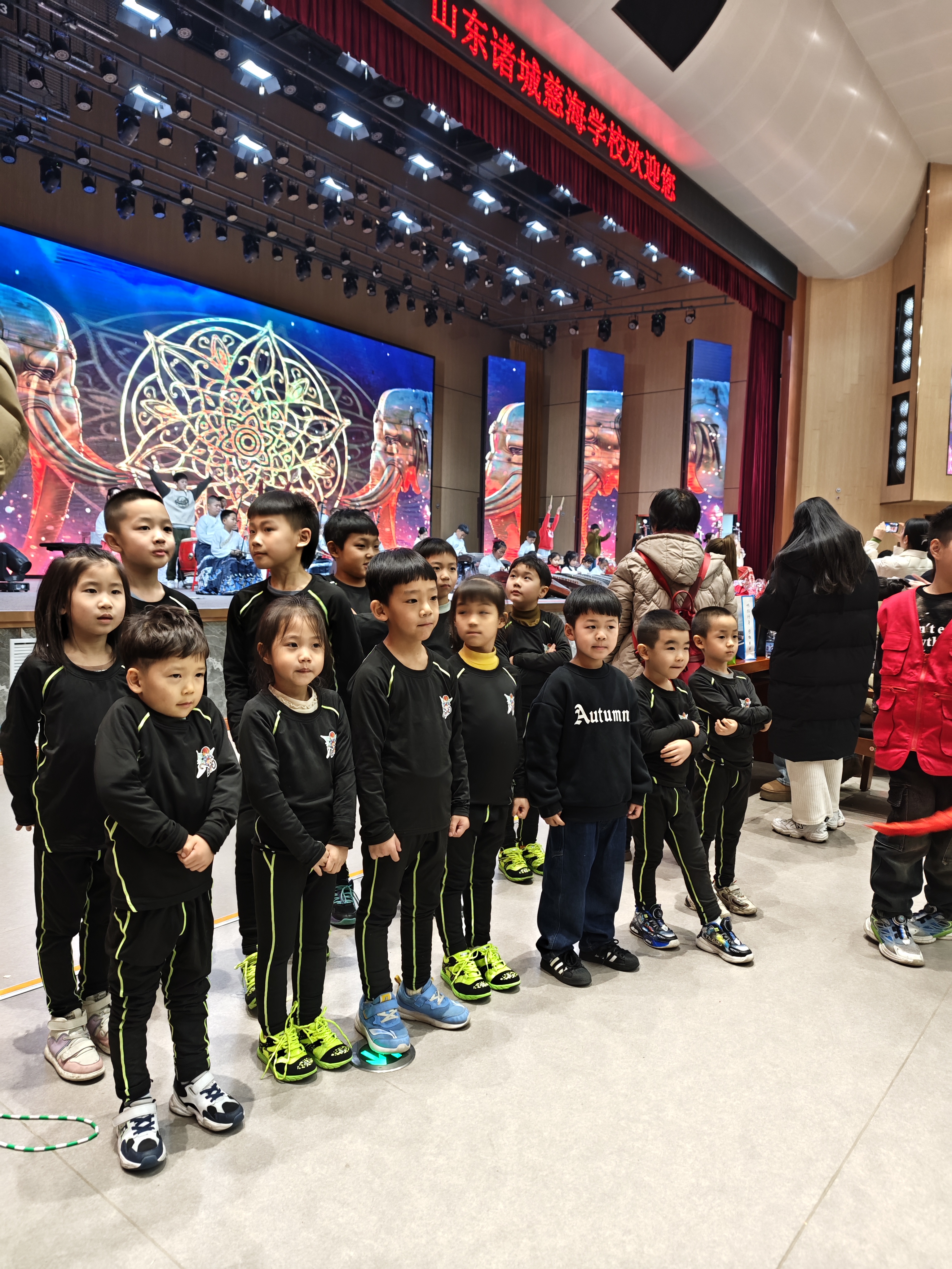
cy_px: 634
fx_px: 843
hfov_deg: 58.9
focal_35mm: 23
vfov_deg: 73.9
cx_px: 476
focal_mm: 6.55
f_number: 1.6
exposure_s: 1/50
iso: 800
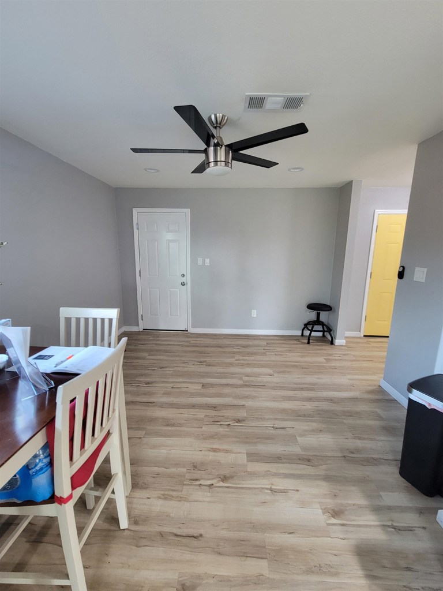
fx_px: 222
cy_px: 296
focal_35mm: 13
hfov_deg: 89.9
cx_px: 222
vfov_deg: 106.2
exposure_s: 1/30
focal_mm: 2.2
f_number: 2.2
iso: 320
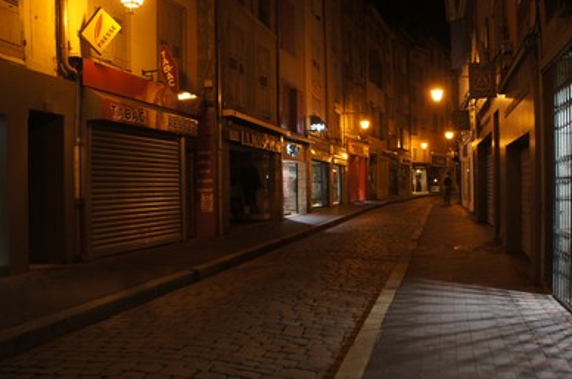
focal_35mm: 32
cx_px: 327
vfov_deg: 40.9
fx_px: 507
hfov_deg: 58.6
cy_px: 194
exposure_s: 1/30
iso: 1000
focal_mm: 18
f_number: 3.5
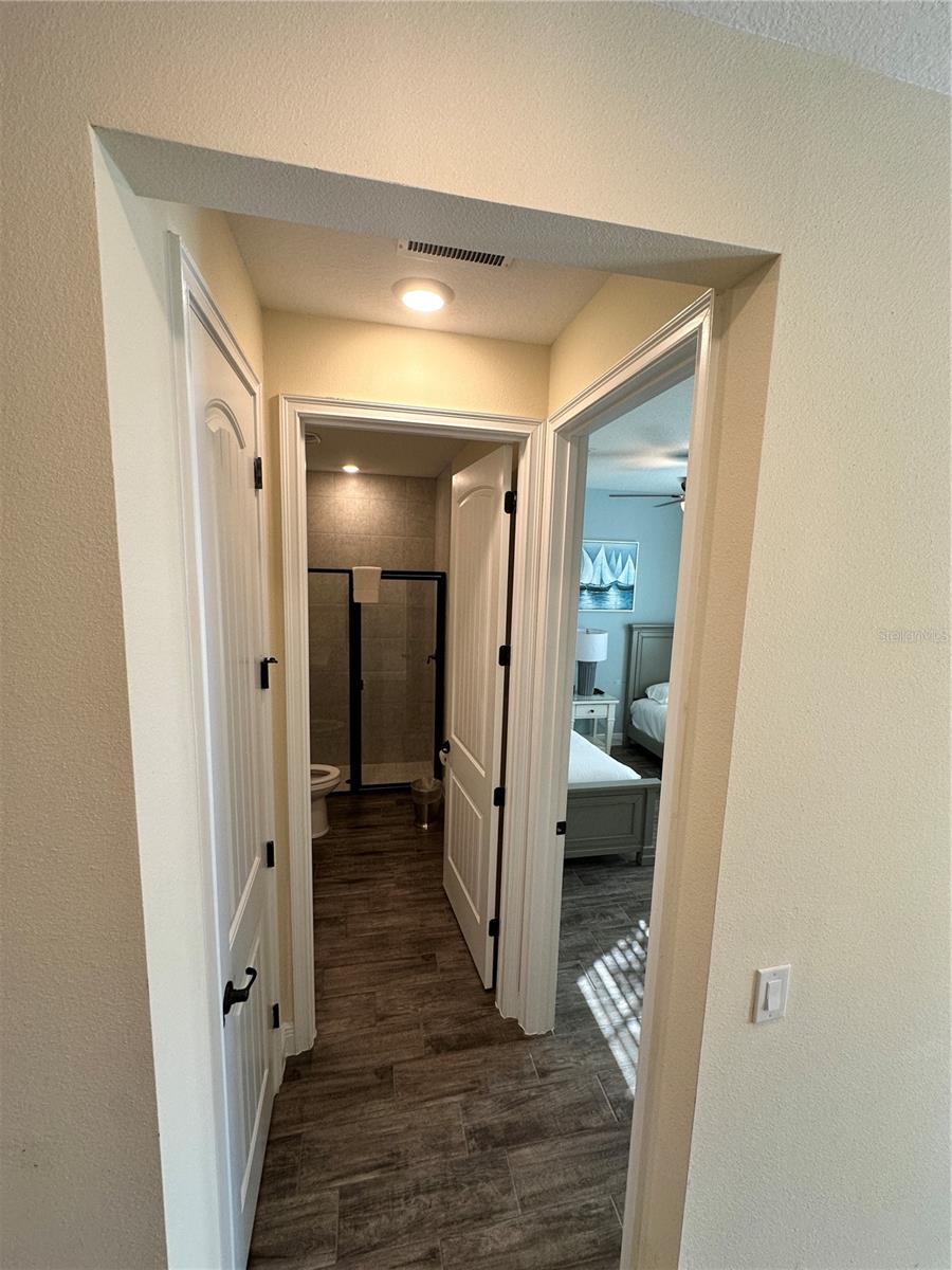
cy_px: 635
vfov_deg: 102.1
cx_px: 476
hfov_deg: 85.7
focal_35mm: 14
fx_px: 513
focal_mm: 2.22
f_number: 2.2
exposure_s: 1/120
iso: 125
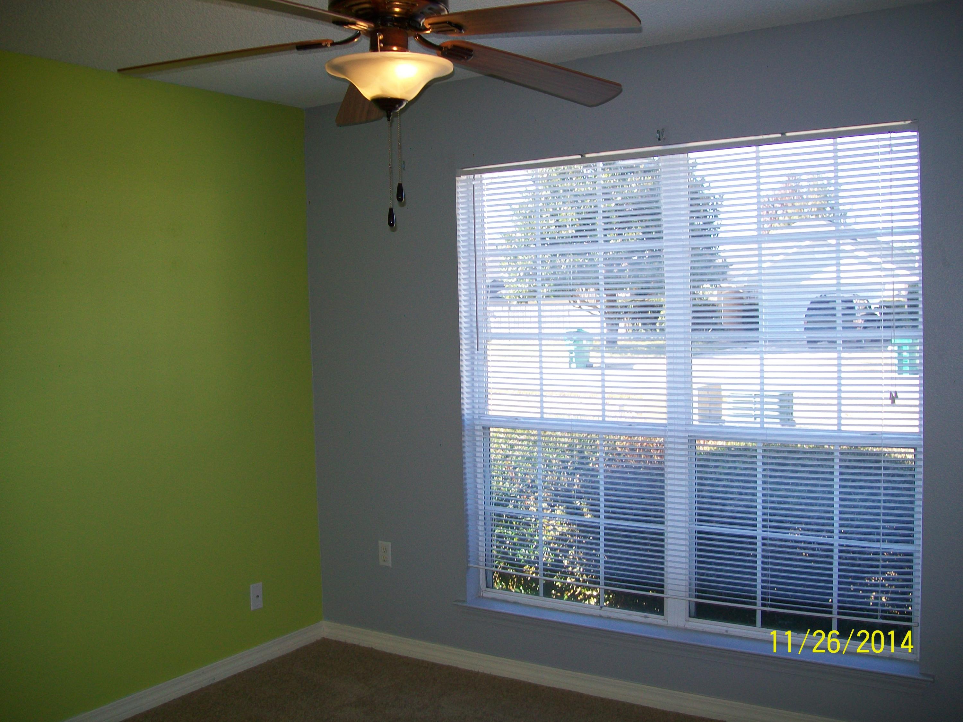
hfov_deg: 54.0
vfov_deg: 41.8
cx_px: 482
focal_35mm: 34
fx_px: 946
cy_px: 361
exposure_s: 1/100
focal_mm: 6.1
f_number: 2.7
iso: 64
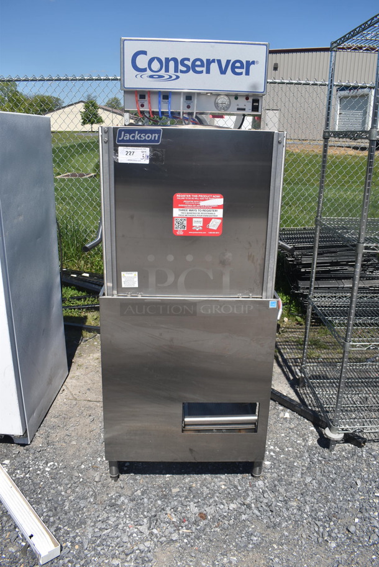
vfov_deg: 67.3
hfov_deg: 48.0
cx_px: 190
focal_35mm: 27
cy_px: 284
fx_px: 426
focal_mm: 18
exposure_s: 1/400
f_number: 8
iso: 100
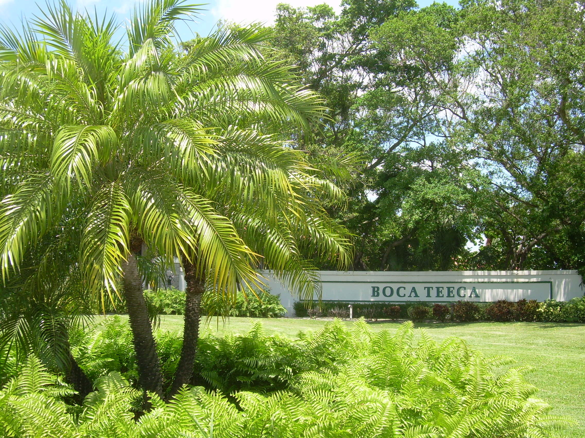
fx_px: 794
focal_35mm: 47
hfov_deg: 40.4
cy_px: 219
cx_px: 292
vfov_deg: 30.9
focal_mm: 7.7
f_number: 3
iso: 50
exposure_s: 1/354
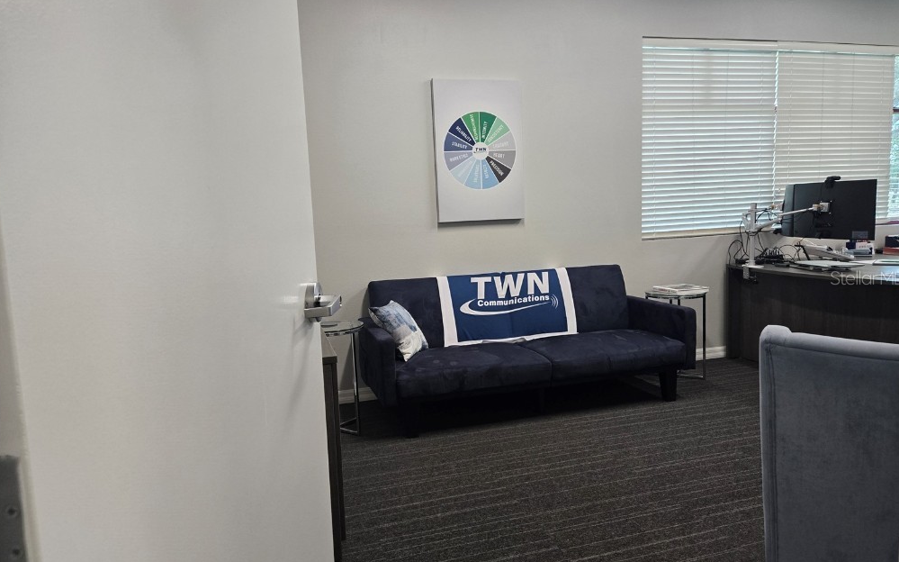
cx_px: 454
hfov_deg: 72.6
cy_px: 277
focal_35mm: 25
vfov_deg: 49.3
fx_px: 612
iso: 200
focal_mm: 5.4
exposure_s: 1/120
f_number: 1.8
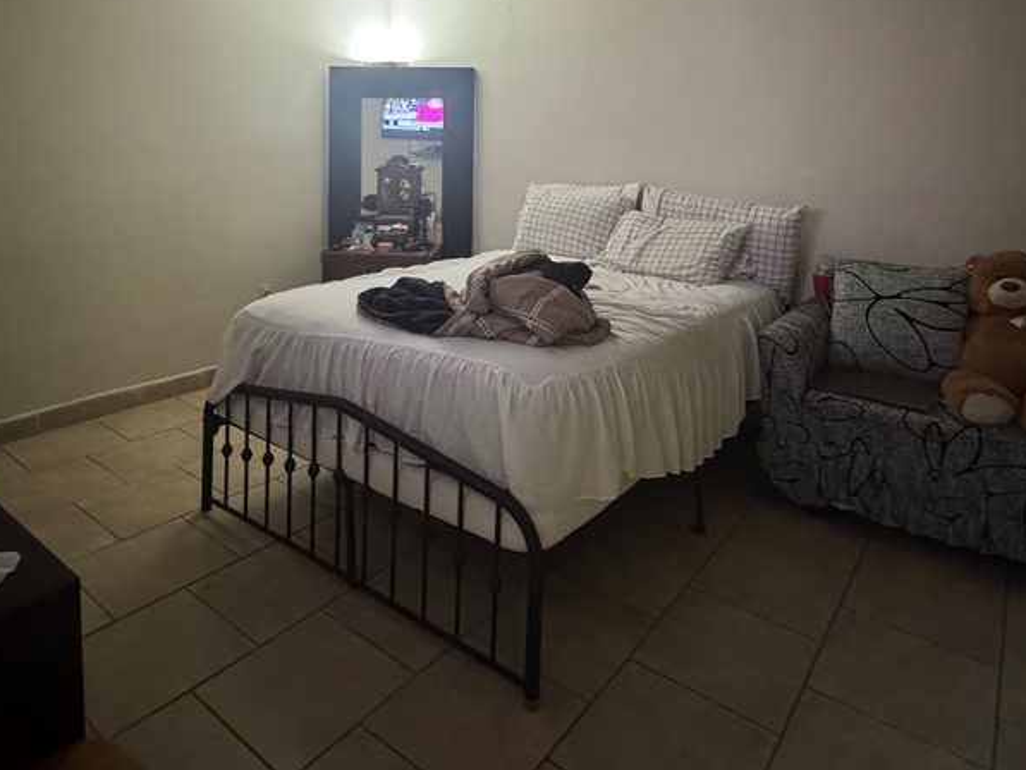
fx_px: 711
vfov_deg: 54.2
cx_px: 498
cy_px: 194
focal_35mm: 24
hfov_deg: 71.6
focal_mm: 2.22
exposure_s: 1/60
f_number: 2.2
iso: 1250
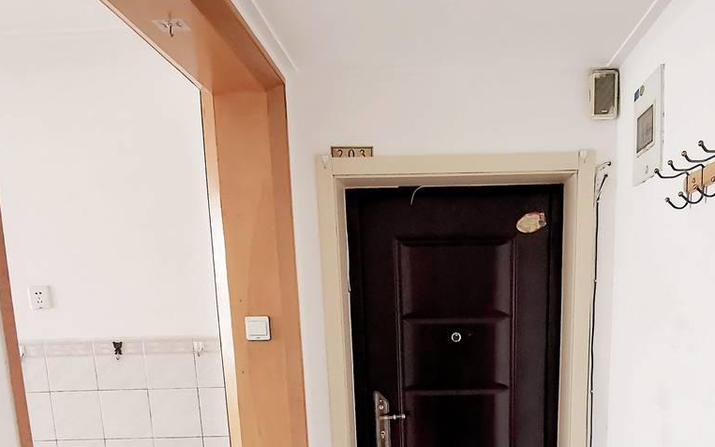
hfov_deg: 56.0
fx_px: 663
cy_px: 452
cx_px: 447
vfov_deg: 33.9
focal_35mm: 34
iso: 640
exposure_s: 1/33.3
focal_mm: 2.26
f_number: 2.2
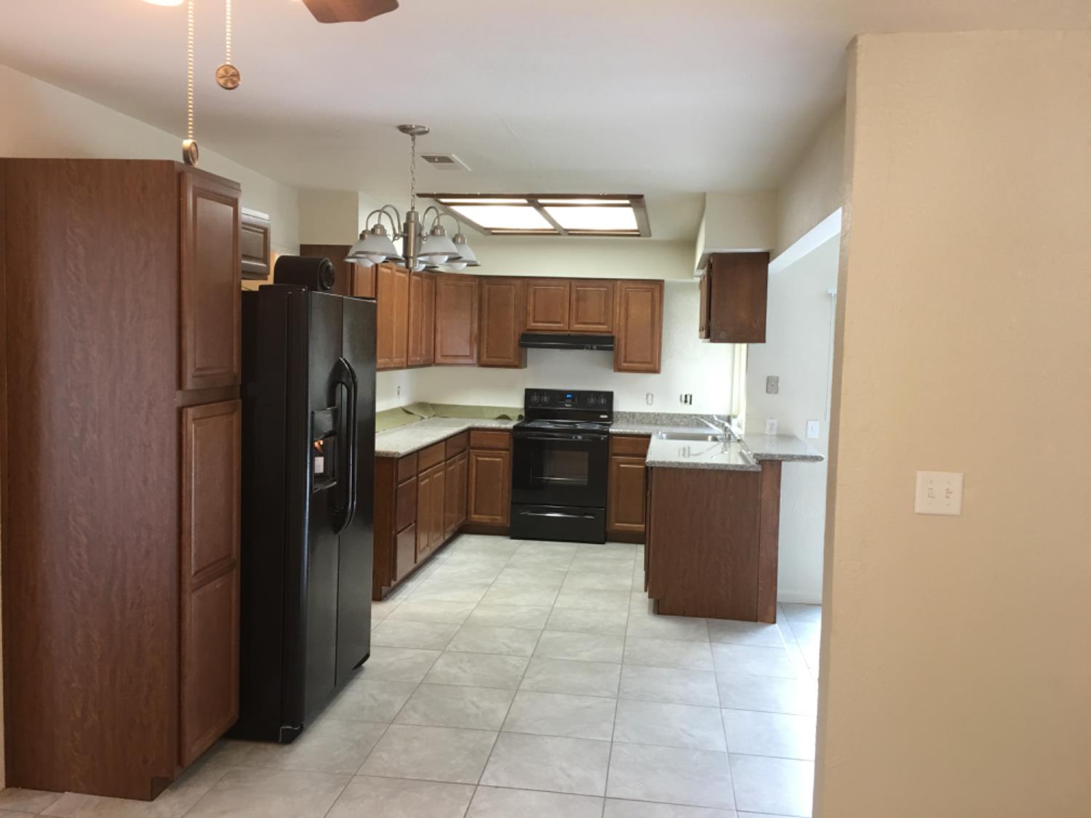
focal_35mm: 29
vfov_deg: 48.2
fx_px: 914
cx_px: 546
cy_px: 409
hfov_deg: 61.7
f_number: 2.2
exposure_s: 1/15
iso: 40
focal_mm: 4.15
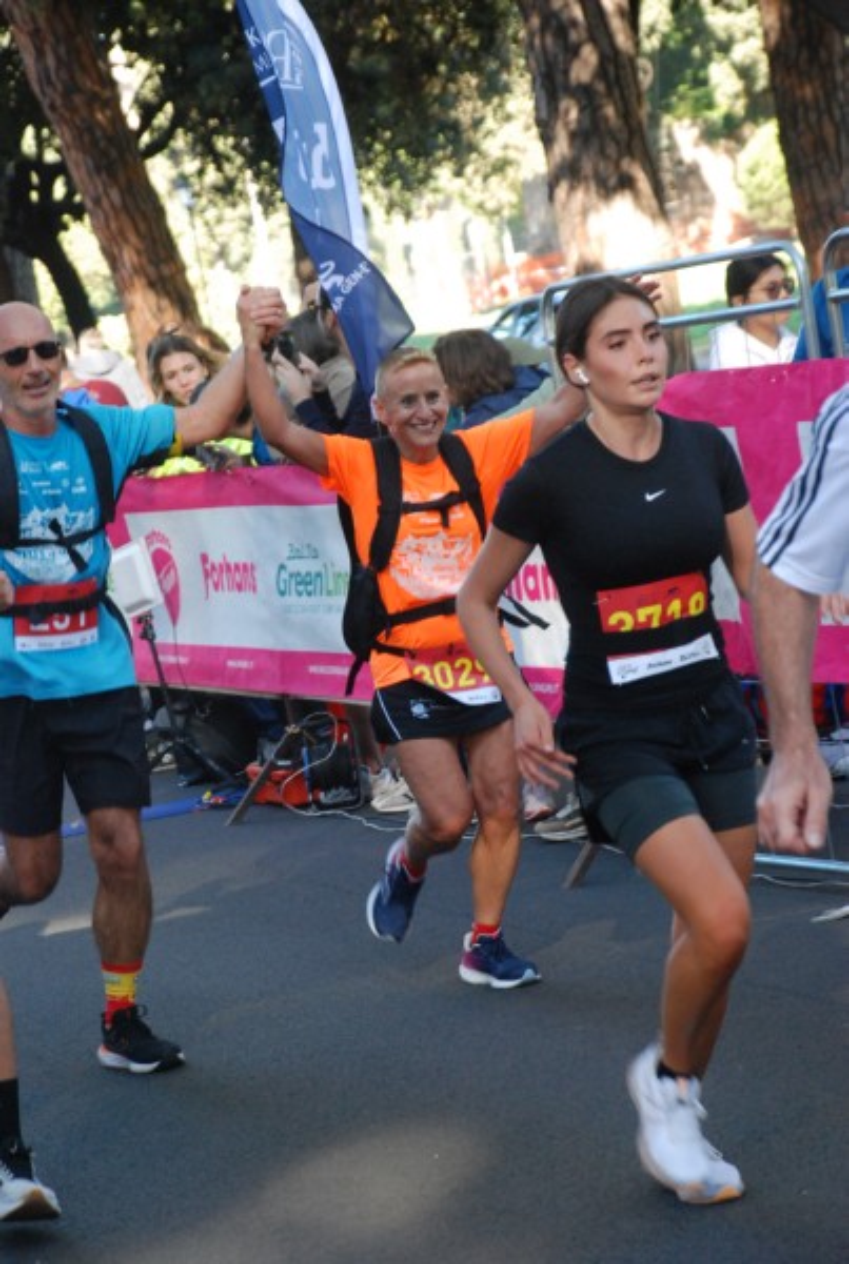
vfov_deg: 18.1
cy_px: 632
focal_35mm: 112
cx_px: 424
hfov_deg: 12.2
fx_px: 3959
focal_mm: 75
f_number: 5.6
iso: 1000
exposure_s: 1/200
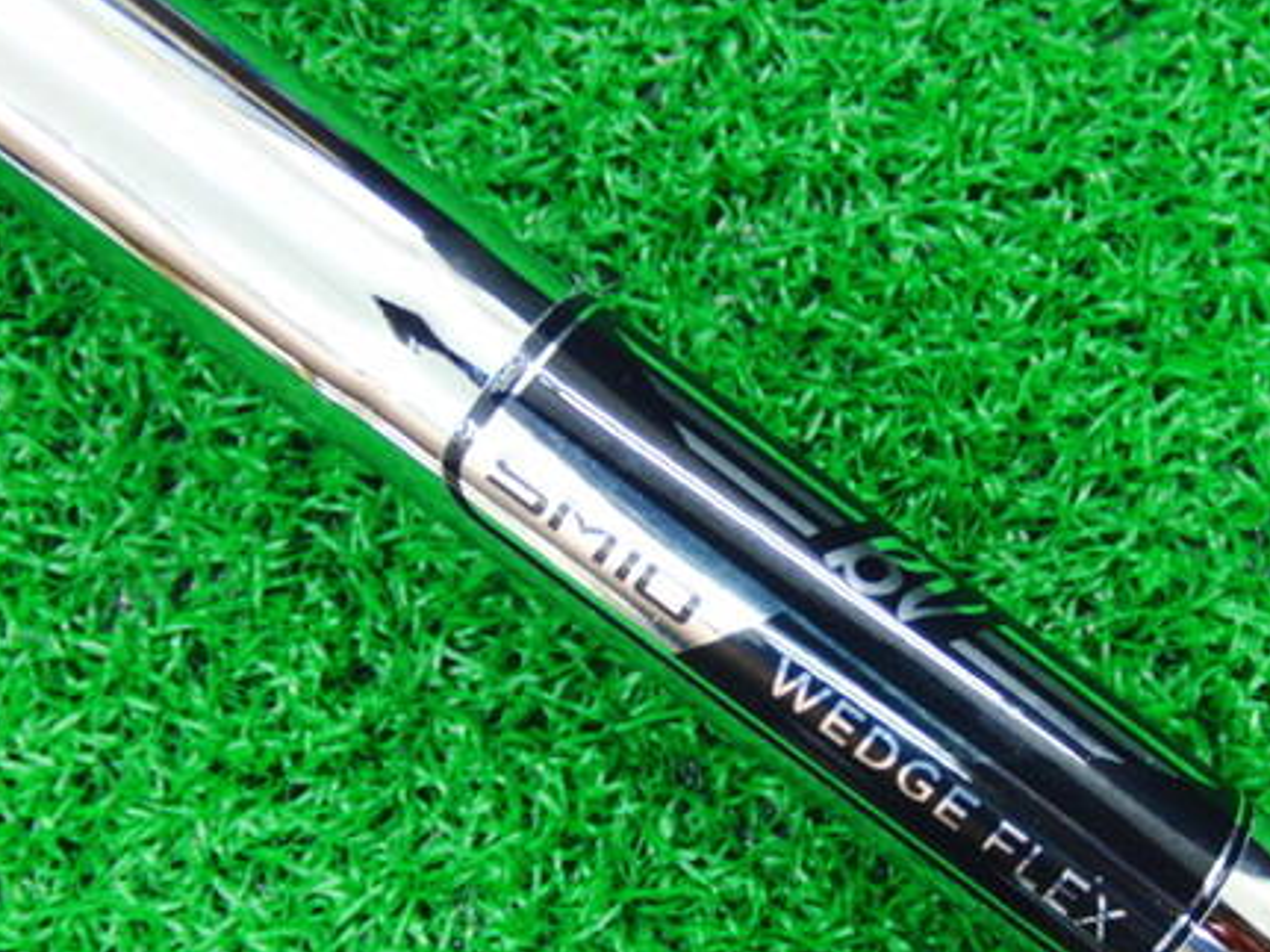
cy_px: 625
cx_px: 878
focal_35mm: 55
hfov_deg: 34.5
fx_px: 2017
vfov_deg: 26.4
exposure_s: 1/20
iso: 400
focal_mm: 6.42
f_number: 3.6
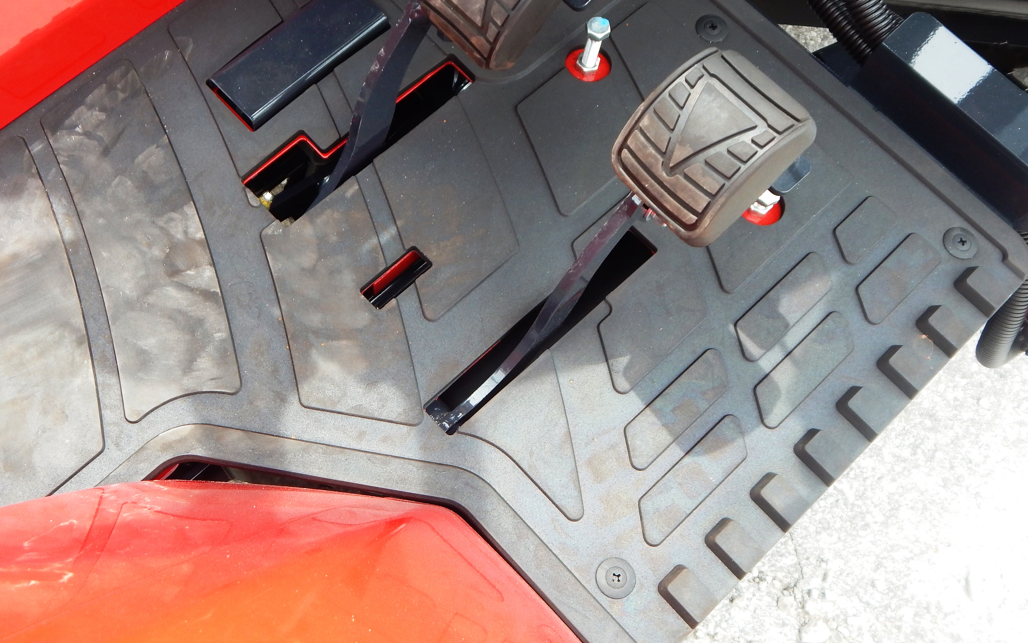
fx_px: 1121
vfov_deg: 32.0
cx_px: 437
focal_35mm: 40
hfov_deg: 49.1
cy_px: 278
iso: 125
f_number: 3.2
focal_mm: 5.6
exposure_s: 1/200
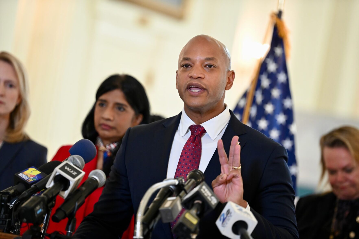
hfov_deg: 11.4
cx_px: 180
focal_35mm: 180
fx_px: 1794
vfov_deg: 7.6
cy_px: 120
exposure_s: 1/200
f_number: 2.8
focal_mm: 180
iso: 2200
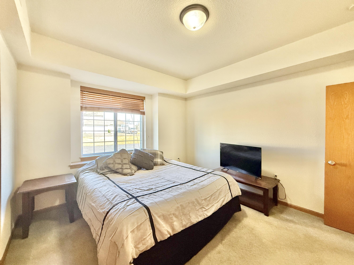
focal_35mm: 14
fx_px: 143
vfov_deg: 85.7
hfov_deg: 102.1
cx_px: 177
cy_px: 132
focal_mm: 2.22
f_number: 2.2
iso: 320
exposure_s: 1/120
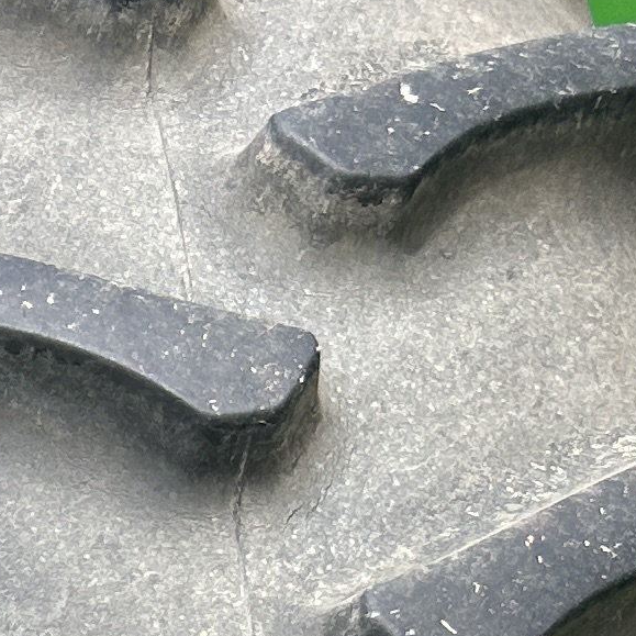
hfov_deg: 9.8
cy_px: 1452
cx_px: -807
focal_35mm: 160
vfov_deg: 9.8
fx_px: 3326
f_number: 1.5
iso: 50
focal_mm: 5.7
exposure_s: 1/820
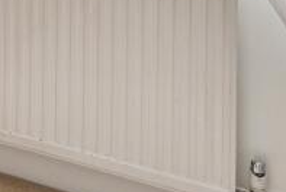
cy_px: -153
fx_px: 660
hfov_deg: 21.6
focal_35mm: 83
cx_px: -105
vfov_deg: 14.5
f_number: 5.6
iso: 320
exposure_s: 1/60
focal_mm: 16
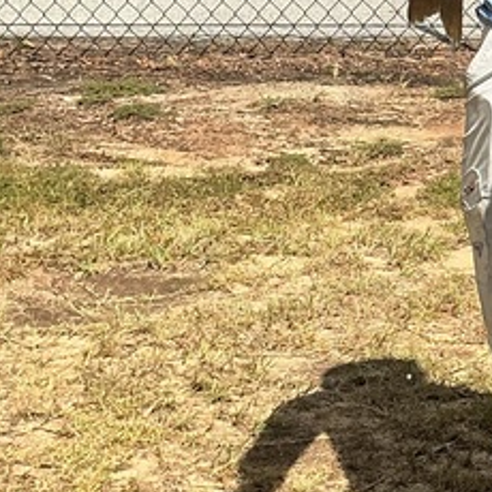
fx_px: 1833
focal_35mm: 114
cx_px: 586
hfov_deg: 14.8
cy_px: 90
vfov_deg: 15.2
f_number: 1.8
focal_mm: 3
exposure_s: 1/2801
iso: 25
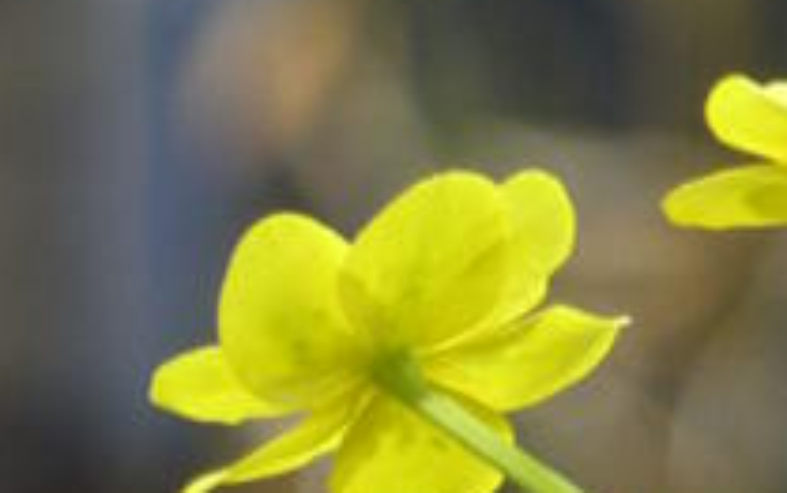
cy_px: 847
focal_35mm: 1827
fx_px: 39218
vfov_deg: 0.7
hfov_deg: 1.1
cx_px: 674
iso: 400
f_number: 5
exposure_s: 1/6
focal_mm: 100.51
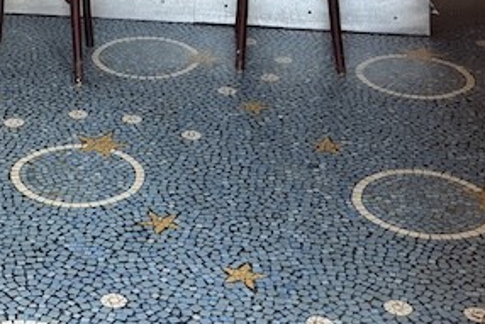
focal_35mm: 93
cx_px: 42
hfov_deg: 21.4
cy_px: -423
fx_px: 1253
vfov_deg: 12.1
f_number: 1.78
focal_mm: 6.76
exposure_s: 1/100
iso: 100
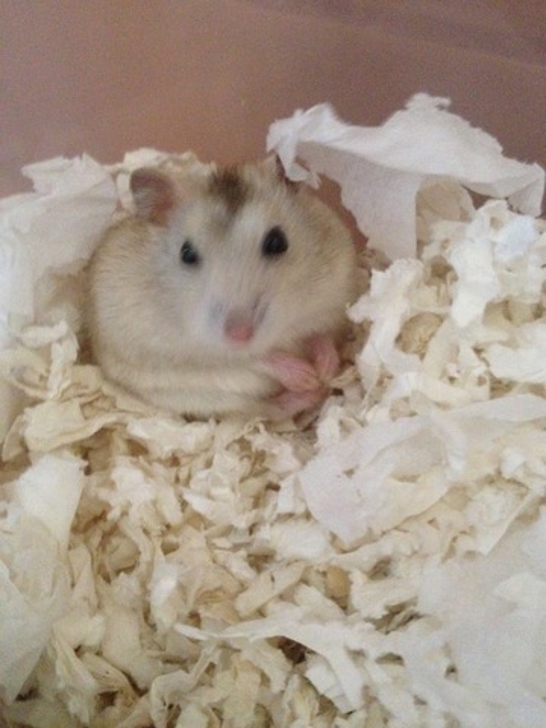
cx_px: 273
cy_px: 364
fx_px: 736
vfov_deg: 52.6
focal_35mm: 35
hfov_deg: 40.7
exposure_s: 1/15
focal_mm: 4.28
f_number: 2.4
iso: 640
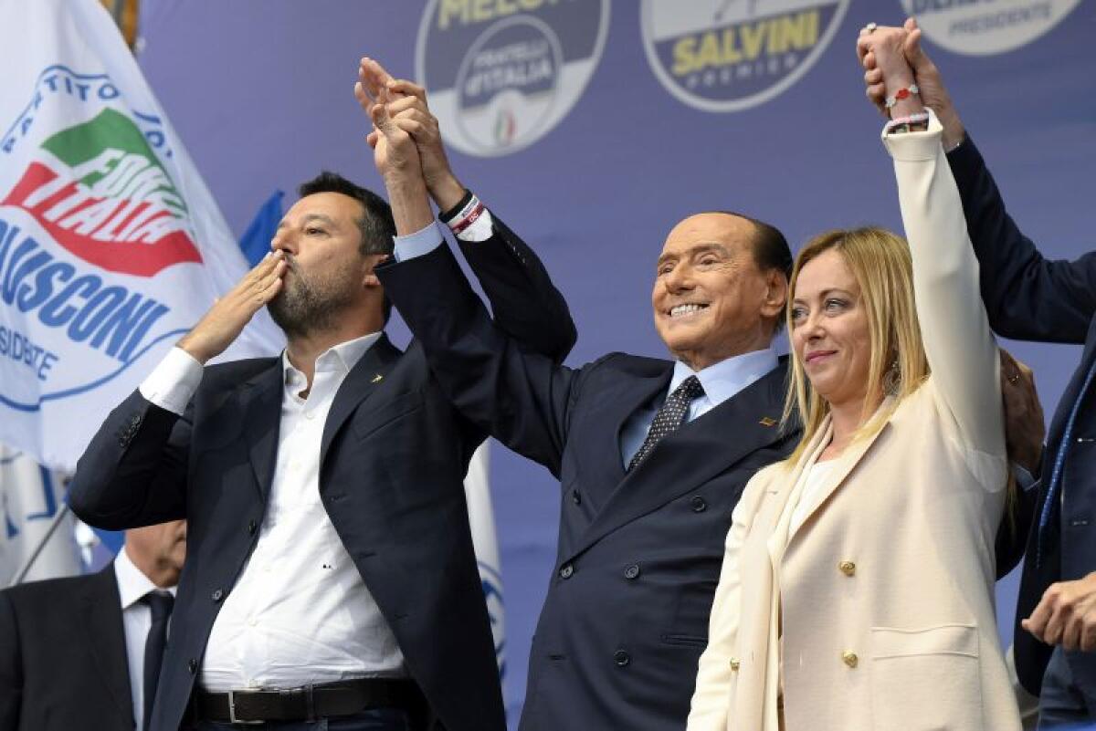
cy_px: 366
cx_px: 548
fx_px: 3654
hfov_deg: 17.1
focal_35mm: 120
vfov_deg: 11.4
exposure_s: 1/320
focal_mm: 120
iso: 800
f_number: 5
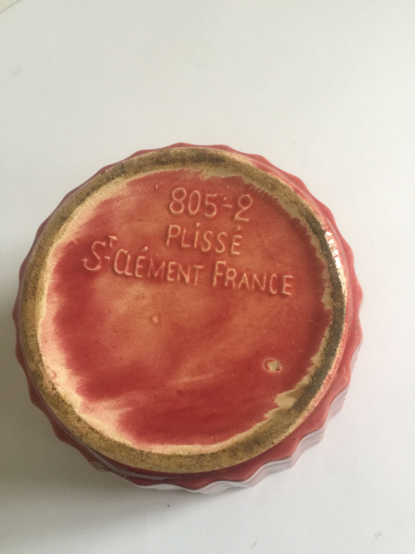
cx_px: 208
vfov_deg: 61.7
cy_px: 277
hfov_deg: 48.2
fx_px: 464
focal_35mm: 29
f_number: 2.2
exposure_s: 1/10
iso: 100
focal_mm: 4.15
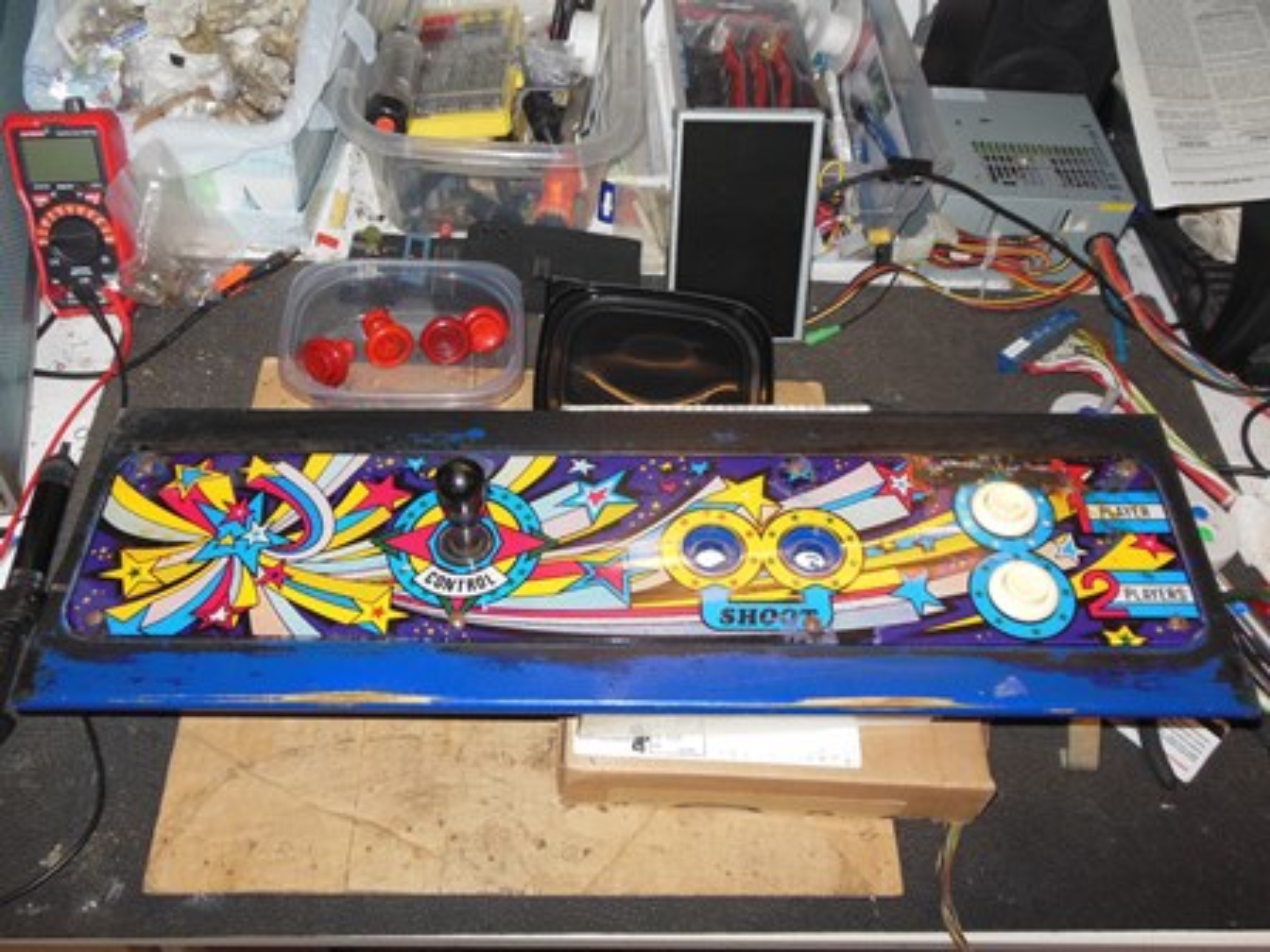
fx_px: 1064
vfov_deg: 48.2
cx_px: 635
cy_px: 476
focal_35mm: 29
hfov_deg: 61.7
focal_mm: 5.2
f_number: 3.3
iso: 200
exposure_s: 1/25
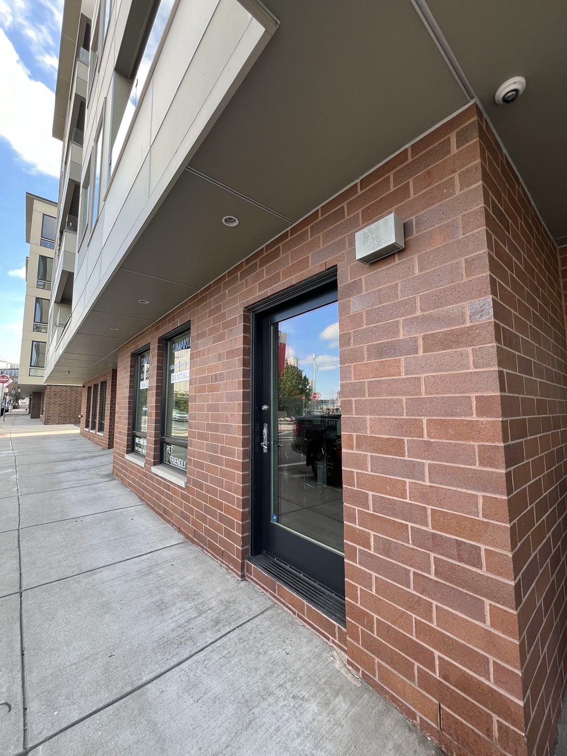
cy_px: 378
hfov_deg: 89.9
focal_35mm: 13
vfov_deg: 106.2
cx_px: 284
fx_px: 284
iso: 32
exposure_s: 1/112
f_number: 1.8
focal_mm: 1.57
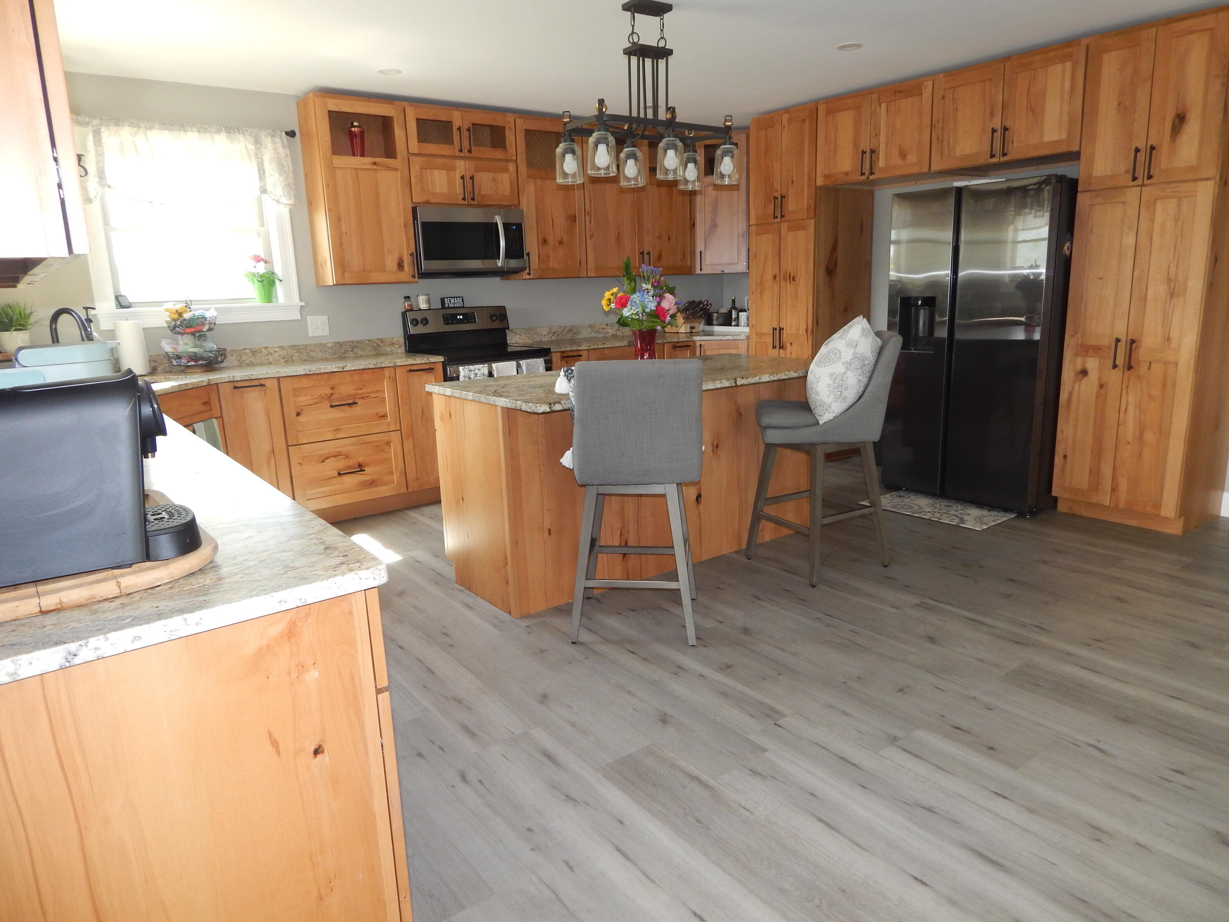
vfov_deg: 58.9
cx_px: 614
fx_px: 817
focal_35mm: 23
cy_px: 461
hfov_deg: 73.9
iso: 200
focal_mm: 4
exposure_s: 1/30
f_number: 3
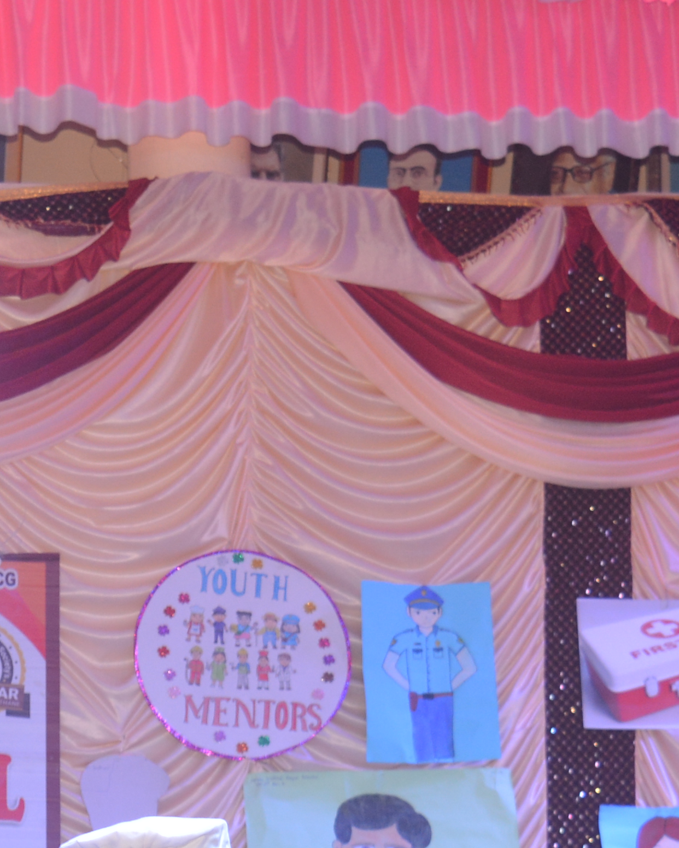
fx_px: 3963
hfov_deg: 9.7
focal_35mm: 158
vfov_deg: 12.1
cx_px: -40
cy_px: 763
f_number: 5
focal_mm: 29
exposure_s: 1/50
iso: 250
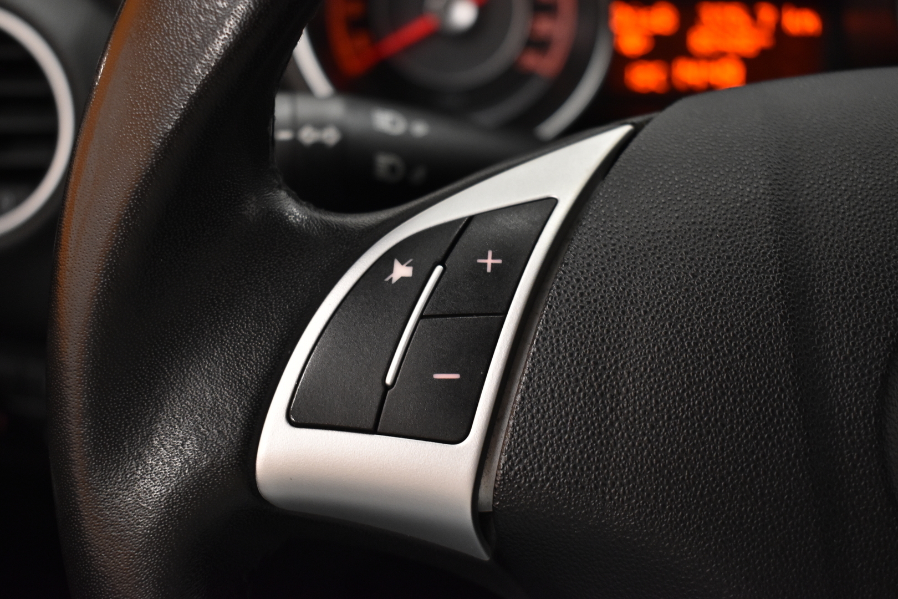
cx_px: 449
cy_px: 300
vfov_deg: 25.8
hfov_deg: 37.9
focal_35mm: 52
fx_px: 1309
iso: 1250
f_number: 4.5
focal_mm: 35
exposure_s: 1/60
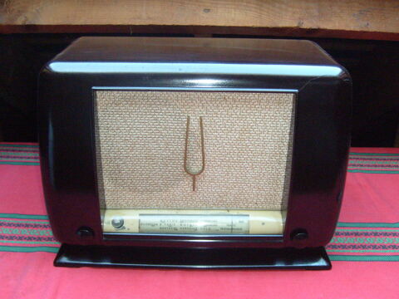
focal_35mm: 35
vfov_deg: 40.7
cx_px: 200
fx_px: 403
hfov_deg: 52.6
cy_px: 150
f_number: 2.8
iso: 400
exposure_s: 1/45
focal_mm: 5.8
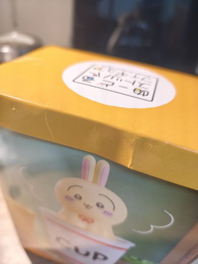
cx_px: 99
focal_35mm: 23
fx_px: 175
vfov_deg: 73.9
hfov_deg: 58.9
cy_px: 132
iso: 250
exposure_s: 1/60
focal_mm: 6.45
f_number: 1.62
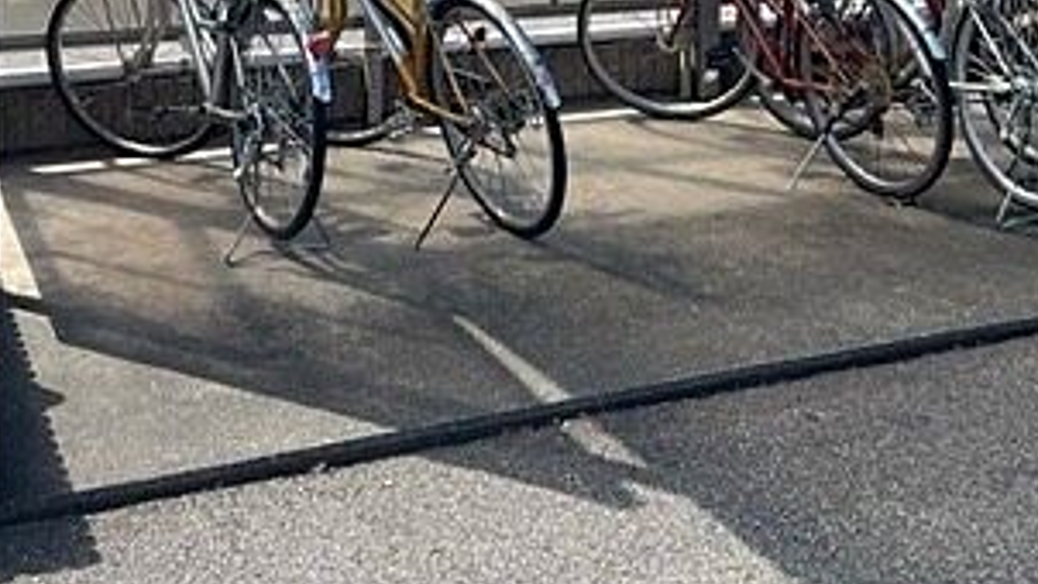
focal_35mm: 60
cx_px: 674
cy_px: -168
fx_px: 1652
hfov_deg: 34.6
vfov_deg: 18.7
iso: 32
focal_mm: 4.2
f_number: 1.6
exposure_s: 1/1949
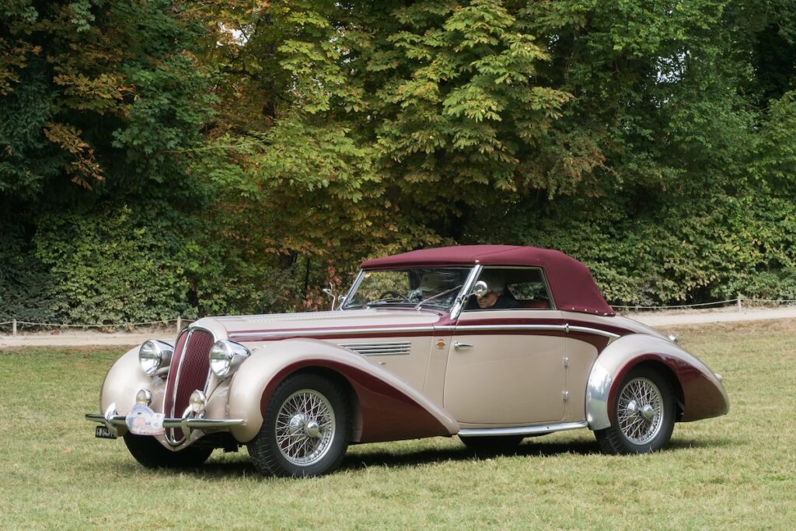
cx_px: 398
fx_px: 1990
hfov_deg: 22.6
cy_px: 266
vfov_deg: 15.2
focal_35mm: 90
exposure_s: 1/250
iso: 400
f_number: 11
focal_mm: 60
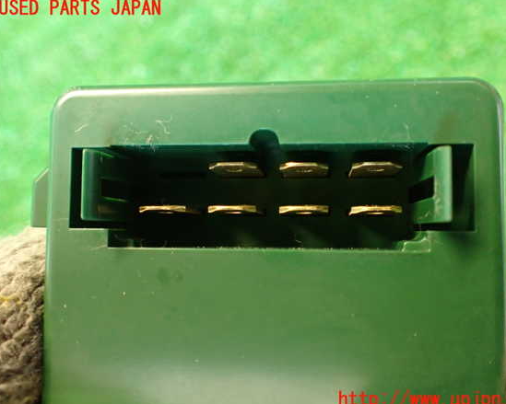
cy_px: 204
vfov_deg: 45.8
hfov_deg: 55.6
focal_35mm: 32
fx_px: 479
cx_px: 270
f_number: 2.3
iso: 800
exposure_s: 1/30
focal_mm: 5.4
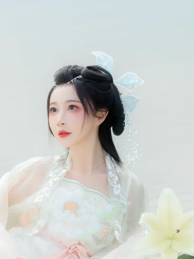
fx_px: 1614
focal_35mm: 216
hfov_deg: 6.9
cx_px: 29
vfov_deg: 9.2
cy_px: 160
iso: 160
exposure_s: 1/1000
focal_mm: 85
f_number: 1.4
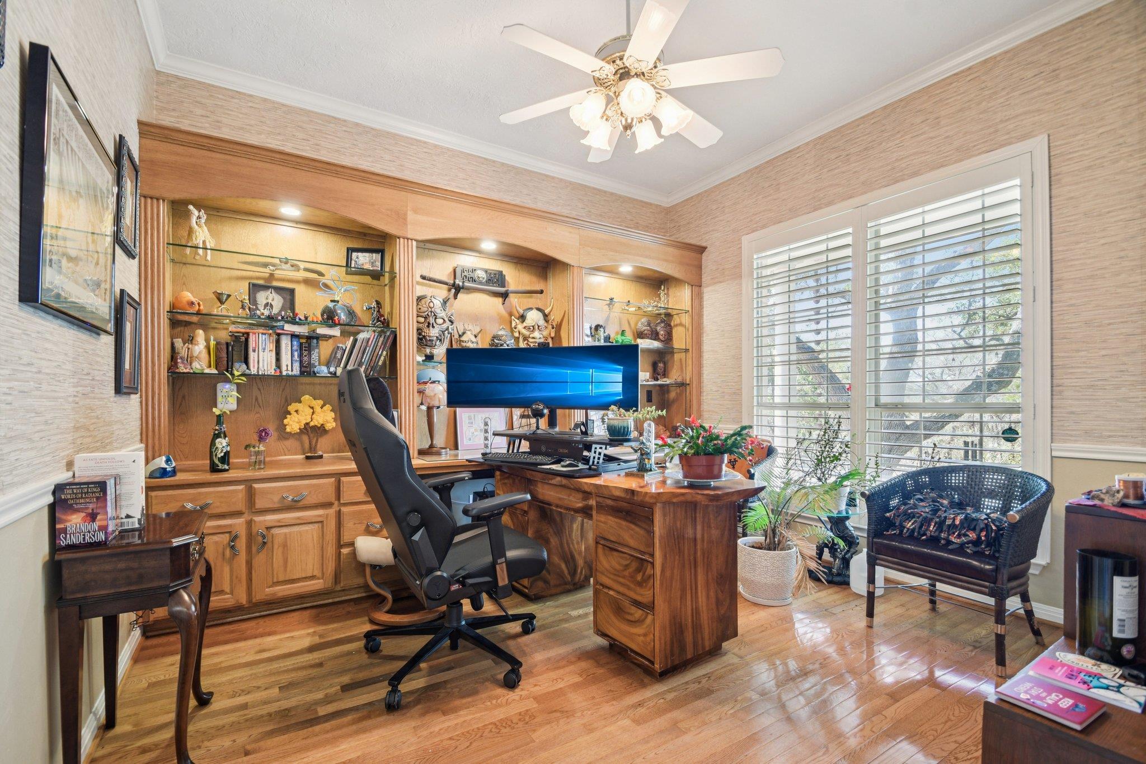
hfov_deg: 100.4
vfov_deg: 77.3
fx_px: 477
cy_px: 382
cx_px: 573
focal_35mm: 15
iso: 400
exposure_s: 1/1.67
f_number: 8
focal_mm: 10
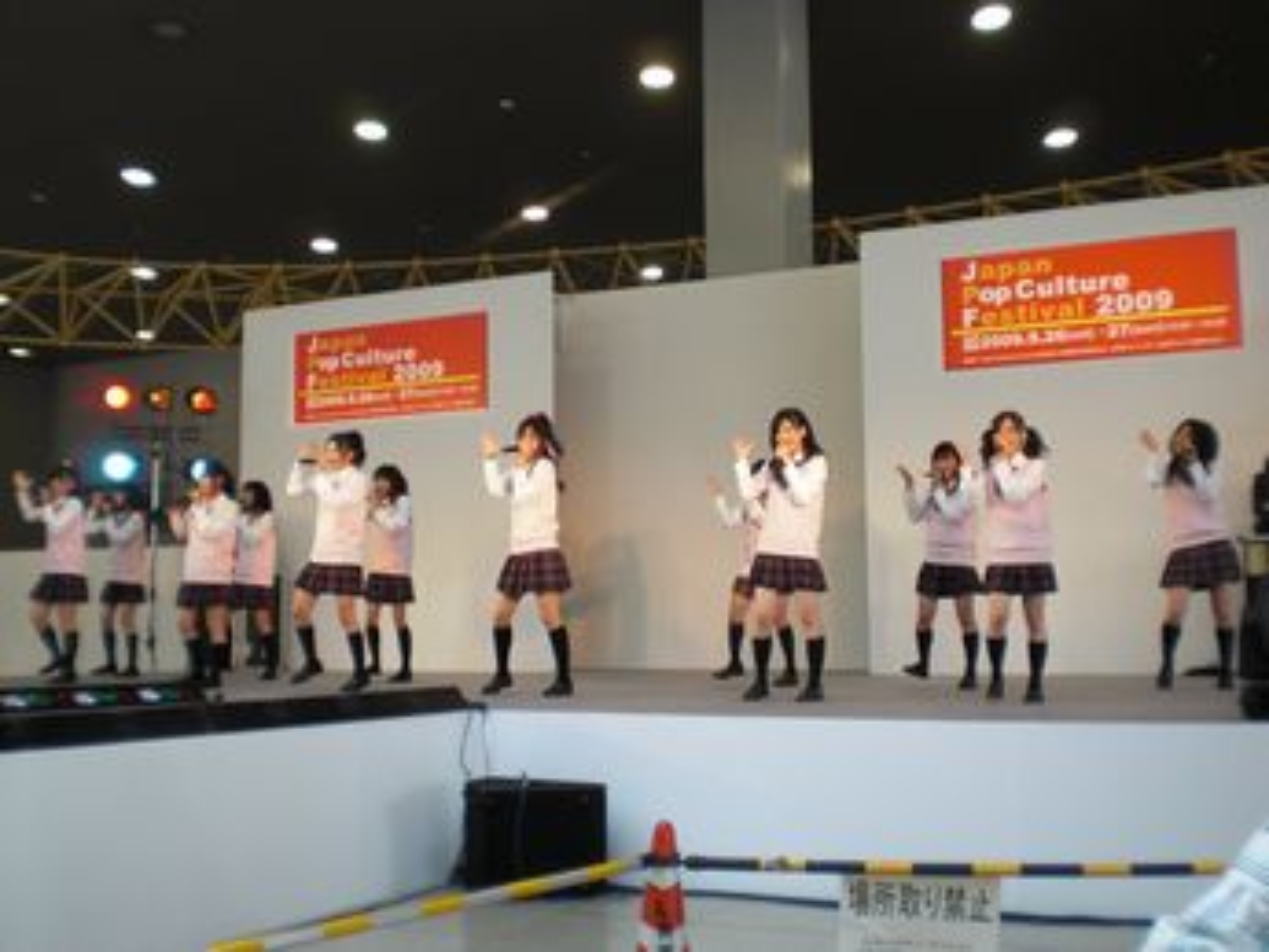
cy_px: 476
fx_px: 1394
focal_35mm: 38
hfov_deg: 49.0
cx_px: 634
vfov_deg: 37.7
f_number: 3.1
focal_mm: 6.3
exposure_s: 1/80
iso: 100
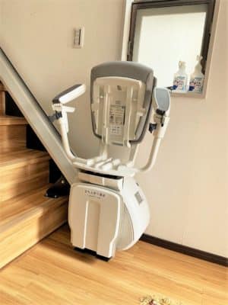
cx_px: 114
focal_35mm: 26
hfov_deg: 53.1
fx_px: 228
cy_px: 152
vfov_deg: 67.3
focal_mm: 4.25
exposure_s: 1/74
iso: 100
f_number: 1.8
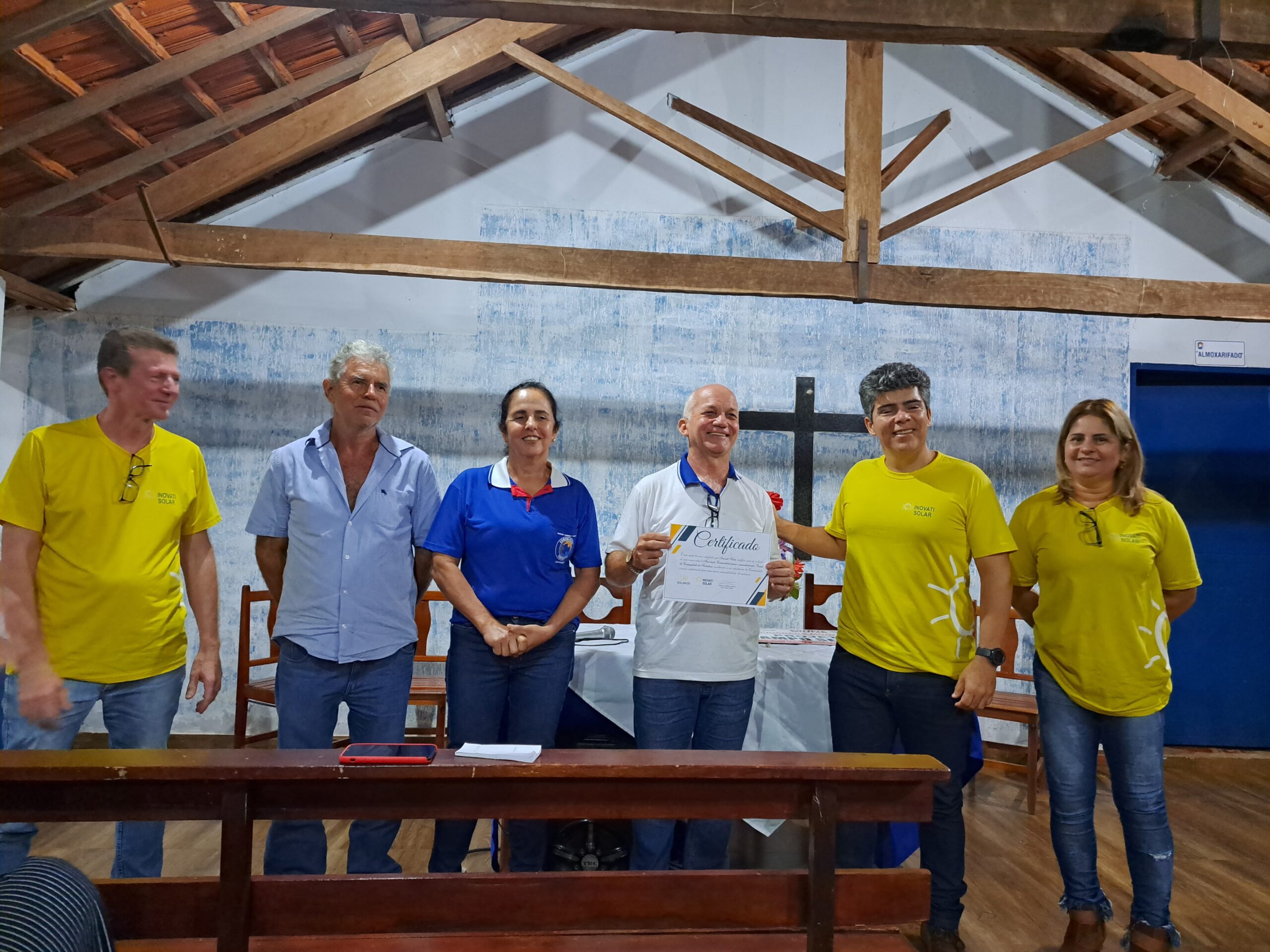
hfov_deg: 71.6
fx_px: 881
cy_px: 476
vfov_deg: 56.8
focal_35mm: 24
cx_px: 635
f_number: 1.8
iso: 800
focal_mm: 5.23
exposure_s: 1/20
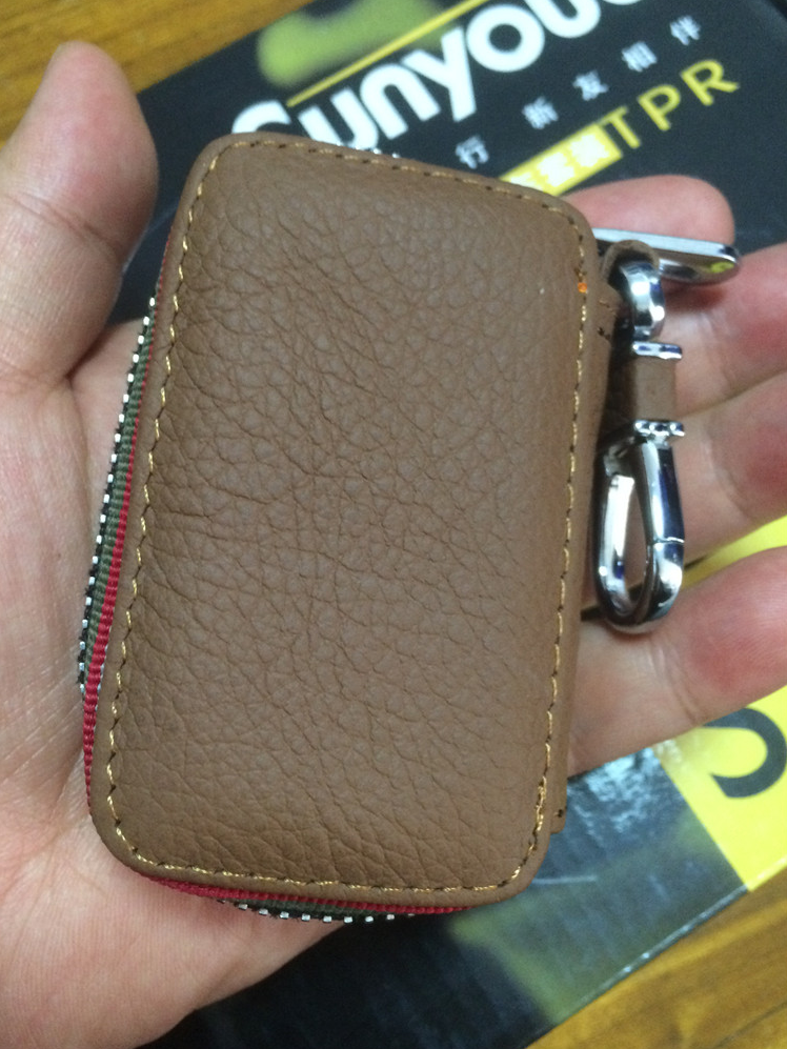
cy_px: 512
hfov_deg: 45.4
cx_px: 368
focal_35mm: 31
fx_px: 940
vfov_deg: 58.3
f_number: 2.2
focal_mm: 4.15
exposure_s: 1/20
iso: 320
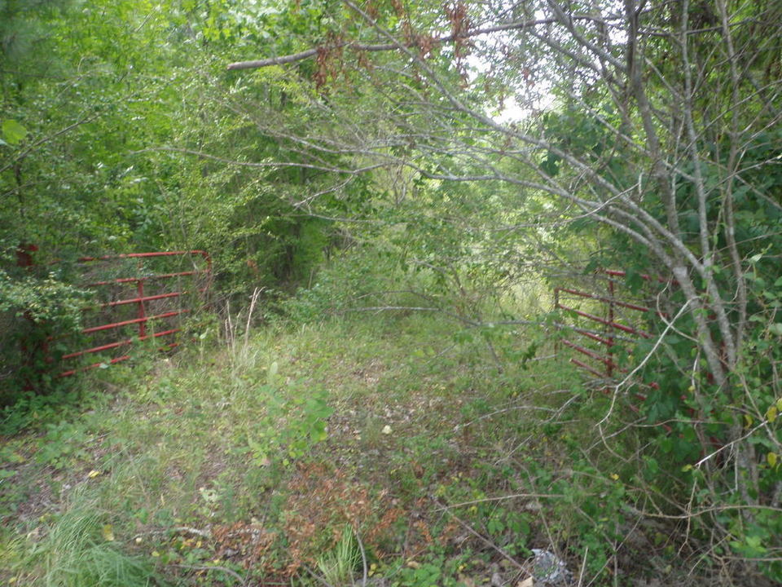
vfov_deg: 49.7
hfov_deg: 63.4
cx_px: 391
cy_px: 294
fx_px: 633
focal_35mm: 28
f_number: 3.5
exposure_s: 1/40
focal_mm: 5
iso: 50
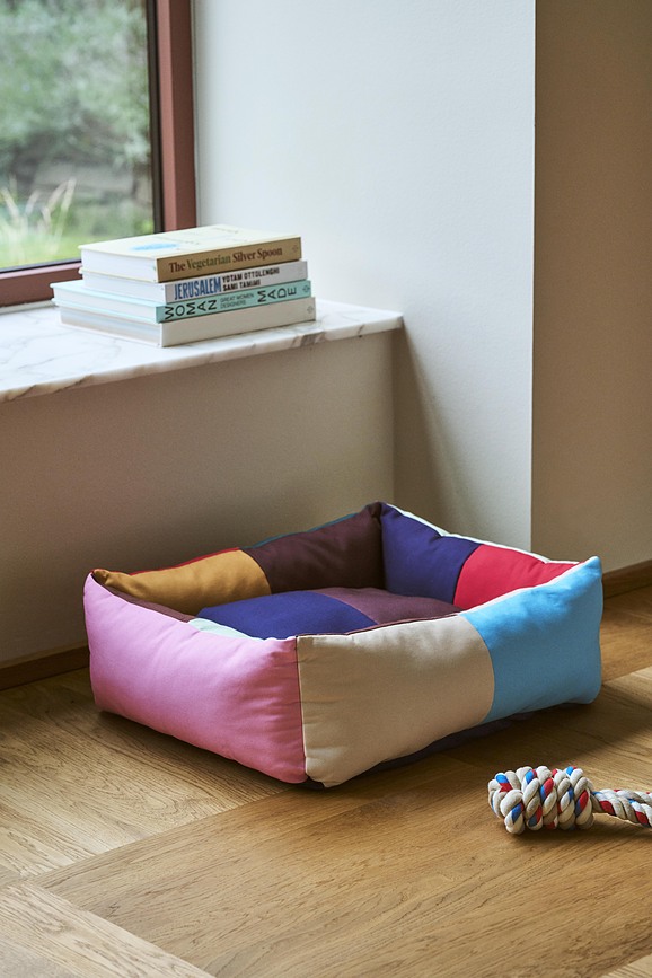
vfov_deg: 23.9
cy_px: 489
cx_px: 326
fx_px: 2309
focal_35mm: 85
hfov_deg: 16.1
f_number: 5.6
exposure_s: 1/800
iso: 1600
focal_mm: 85
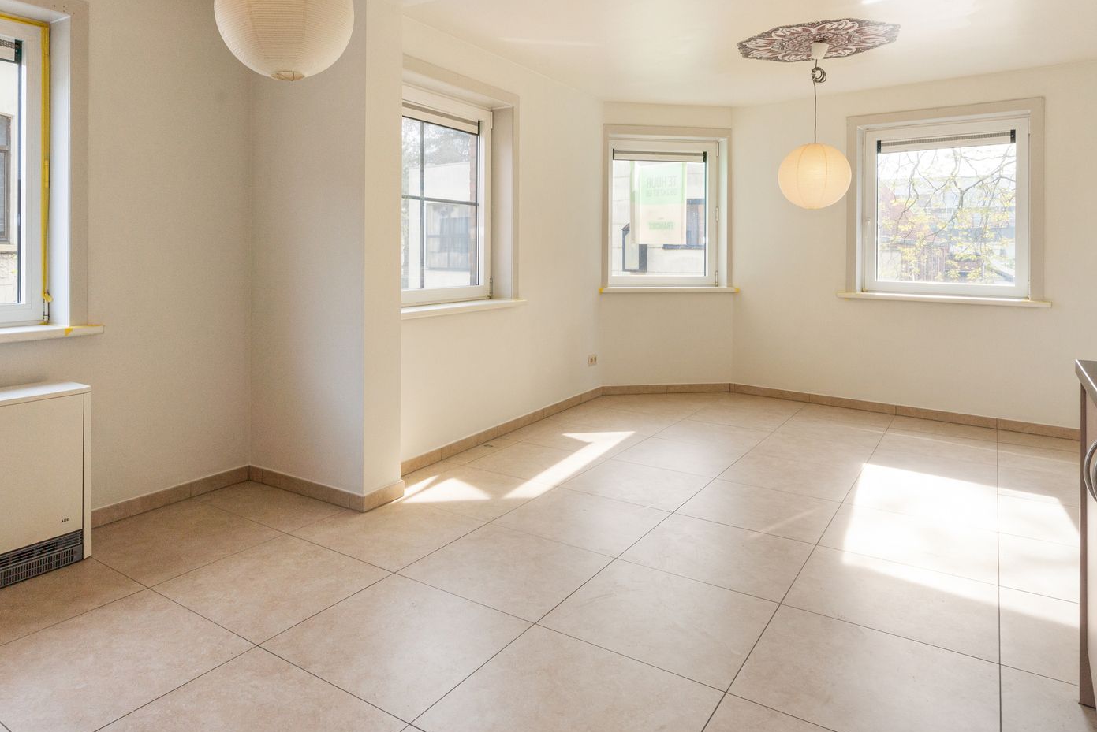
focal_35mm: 23
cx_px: 485
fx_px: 701
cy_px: 272
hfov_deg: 75.8
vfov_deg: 54.5
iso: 250
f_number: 11
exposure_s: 1/80
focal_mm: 16
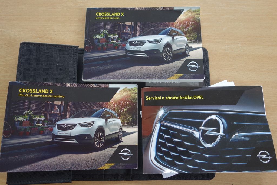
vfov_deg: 46.4
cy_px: 92
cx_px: 138
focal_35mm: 28
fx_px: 215
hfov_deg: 65.5
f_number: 2.8
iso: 125
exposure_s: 1/60
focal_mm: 10.4
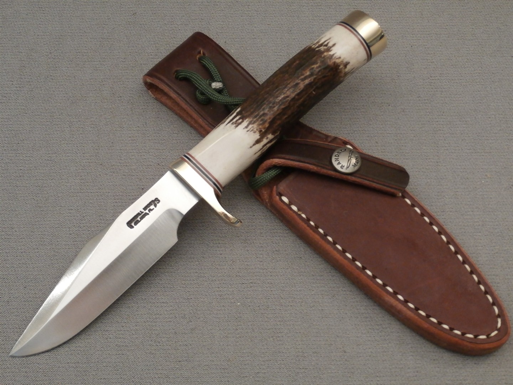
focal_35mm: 50
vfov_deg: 29.1
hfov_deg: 38.2
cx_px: 256
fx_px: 741
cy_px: 192
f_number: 3.9
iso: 400
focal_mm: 8.85
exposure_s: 1/15
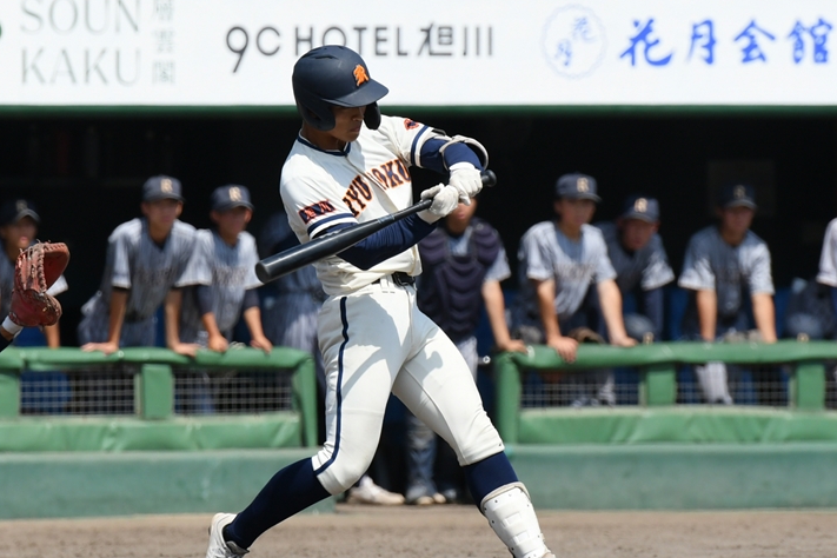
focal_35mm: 540
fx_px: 12554
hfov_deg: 3.8
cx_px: 347
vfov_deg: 2.5
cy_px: 275
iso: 400
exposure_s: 1/4000
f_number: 4
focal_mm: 200
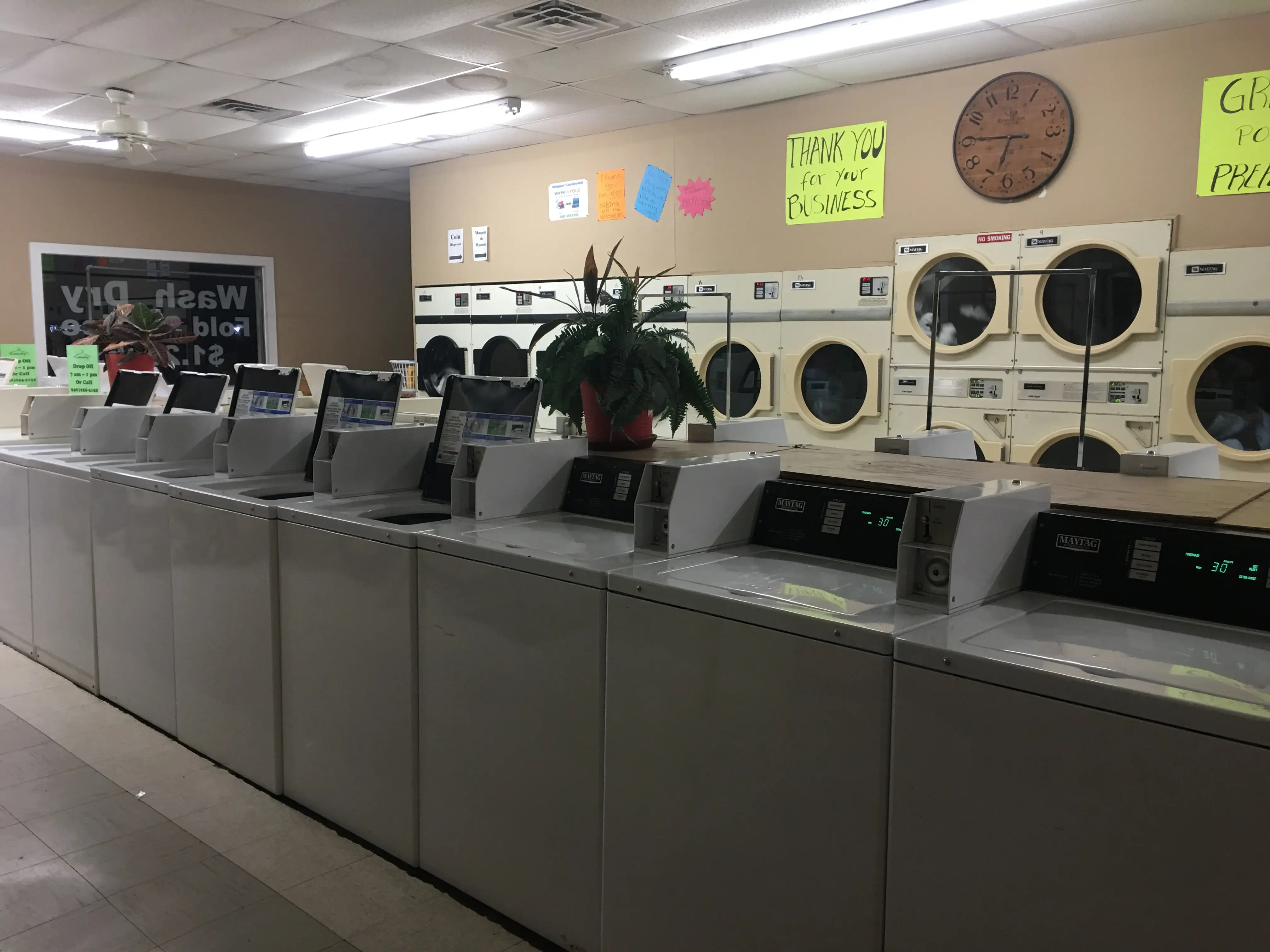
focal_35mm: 29
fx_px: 1064
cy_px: 476
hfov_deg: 61.7
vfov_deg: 48.2
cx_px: 635
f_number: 2.2
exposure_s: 1/15
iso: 40
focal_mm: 4.15
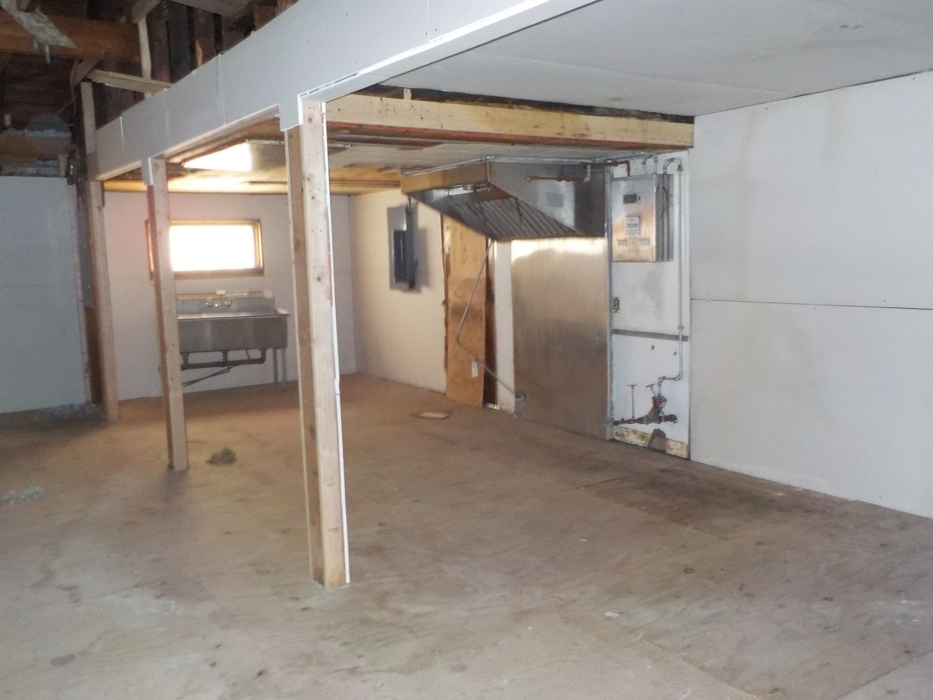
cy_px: 350
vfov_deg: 46.8
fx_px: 809
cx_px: 466
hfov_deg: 60.0
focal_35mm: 30
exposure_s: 1/15
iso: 800
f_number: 3.3
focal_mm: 4.1
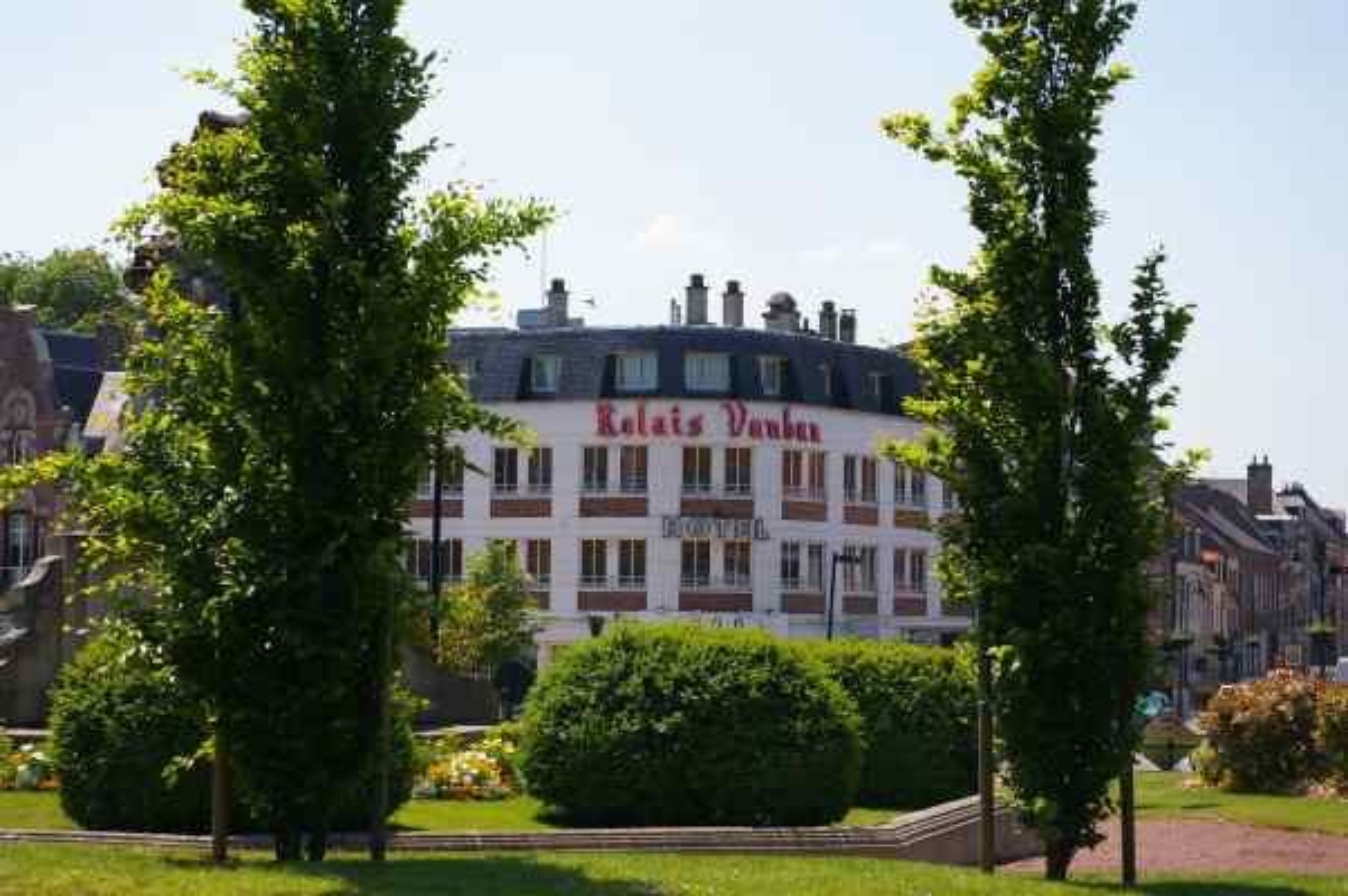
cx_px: 674
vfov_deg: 16.5
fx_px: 3086
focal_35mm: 82
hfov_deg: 24.6
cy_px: 448
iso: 200
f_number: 9.5
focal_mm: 55
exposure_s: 1/350
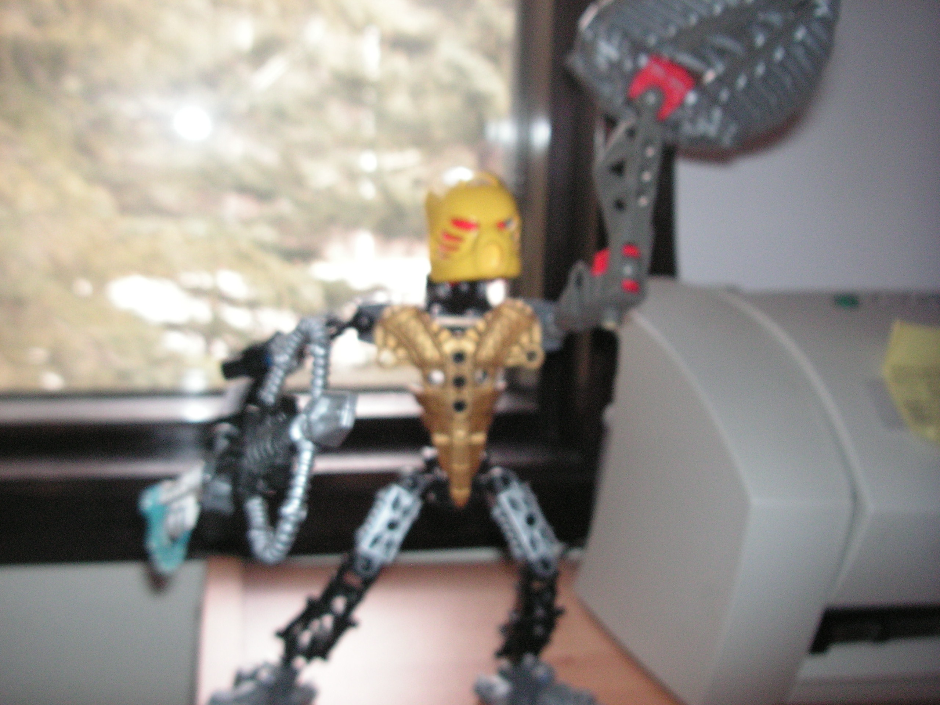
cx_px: 470
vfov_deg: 37.7
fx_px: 1032
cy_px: 352
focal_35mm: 38
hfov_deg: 49.0
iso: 160
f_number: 3.3
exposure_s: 1/45
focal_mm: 6.3
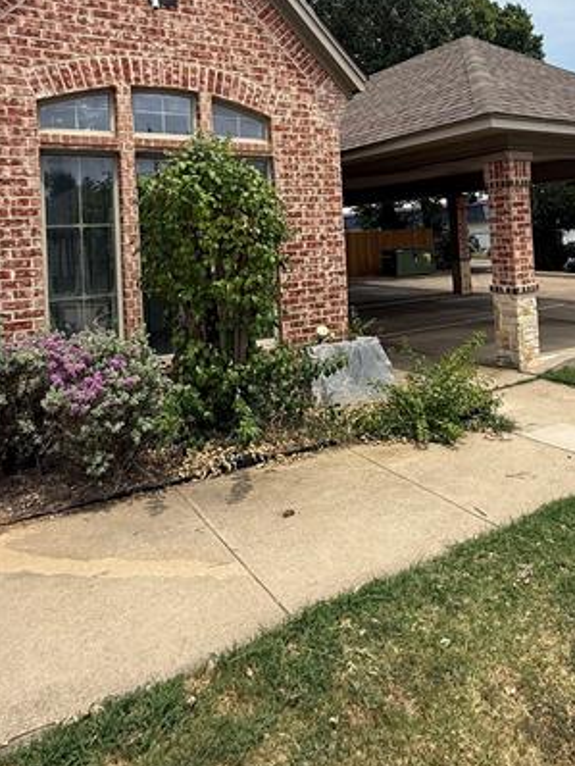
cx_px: 348
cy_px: 223
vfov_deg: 62.7
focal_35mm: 27
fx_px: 597
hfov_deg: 51.0
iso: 50
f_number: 2.2
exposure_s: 1/2024
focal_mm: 2.22
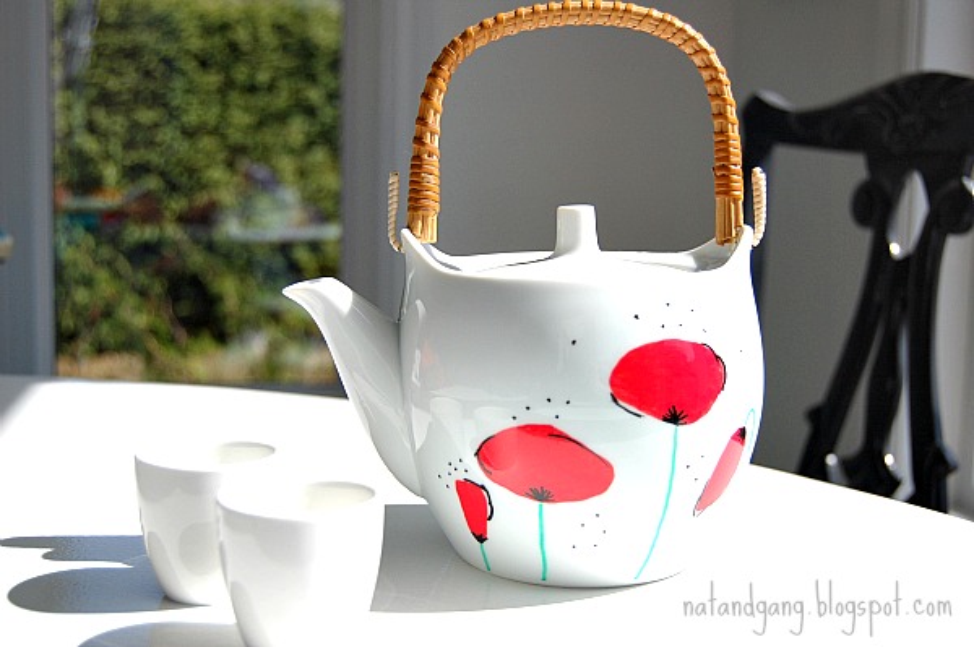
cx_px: 487
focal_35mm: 48
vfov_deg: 28.0
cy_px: 324
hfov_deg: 41.1
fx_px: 1298
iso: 200
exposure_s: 1/1600
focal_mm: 32
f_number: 4.5
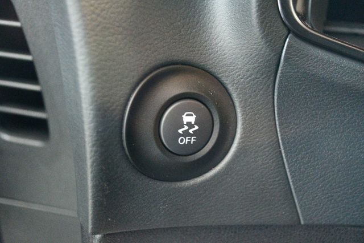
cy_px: 122
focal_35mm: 52
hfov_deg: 38.2
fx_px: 525
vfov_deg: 26.0
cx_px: 182
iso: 12800
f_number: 5
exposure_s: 1/30
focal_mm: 35
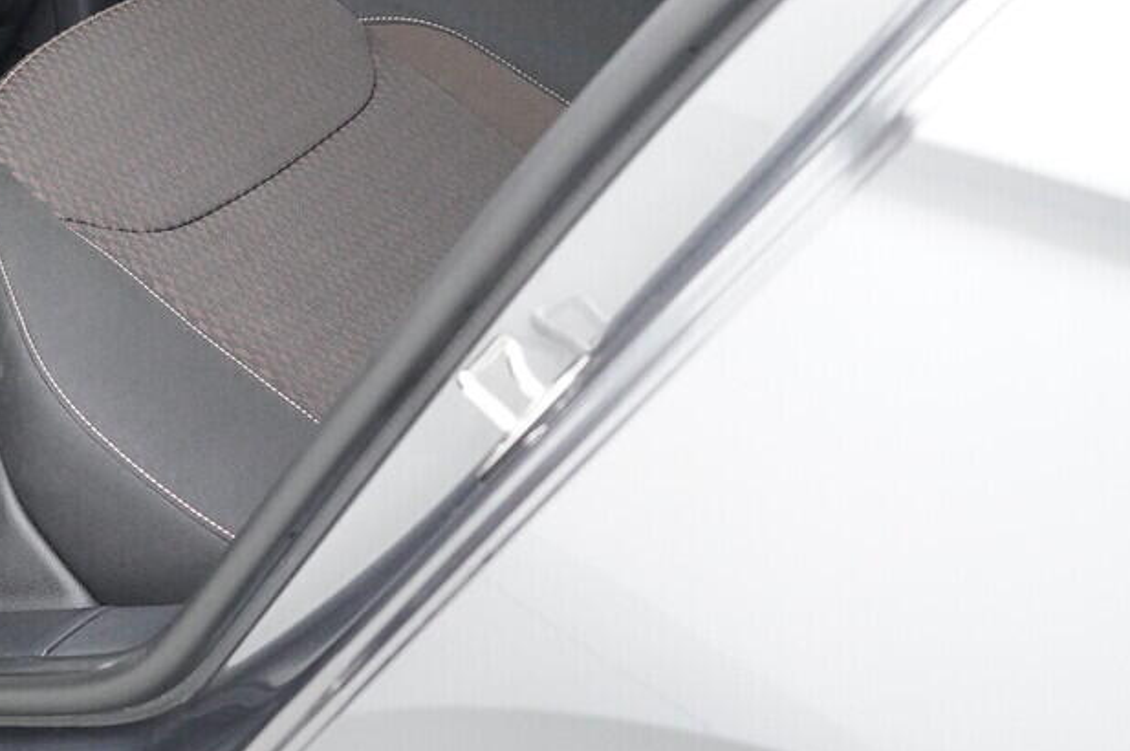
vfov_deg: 15.7
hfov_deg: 23.4
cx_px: 59
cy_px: -109
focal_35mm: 84
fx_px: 2634
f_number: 2.8
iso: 2500
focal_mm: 24
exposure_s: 1/320
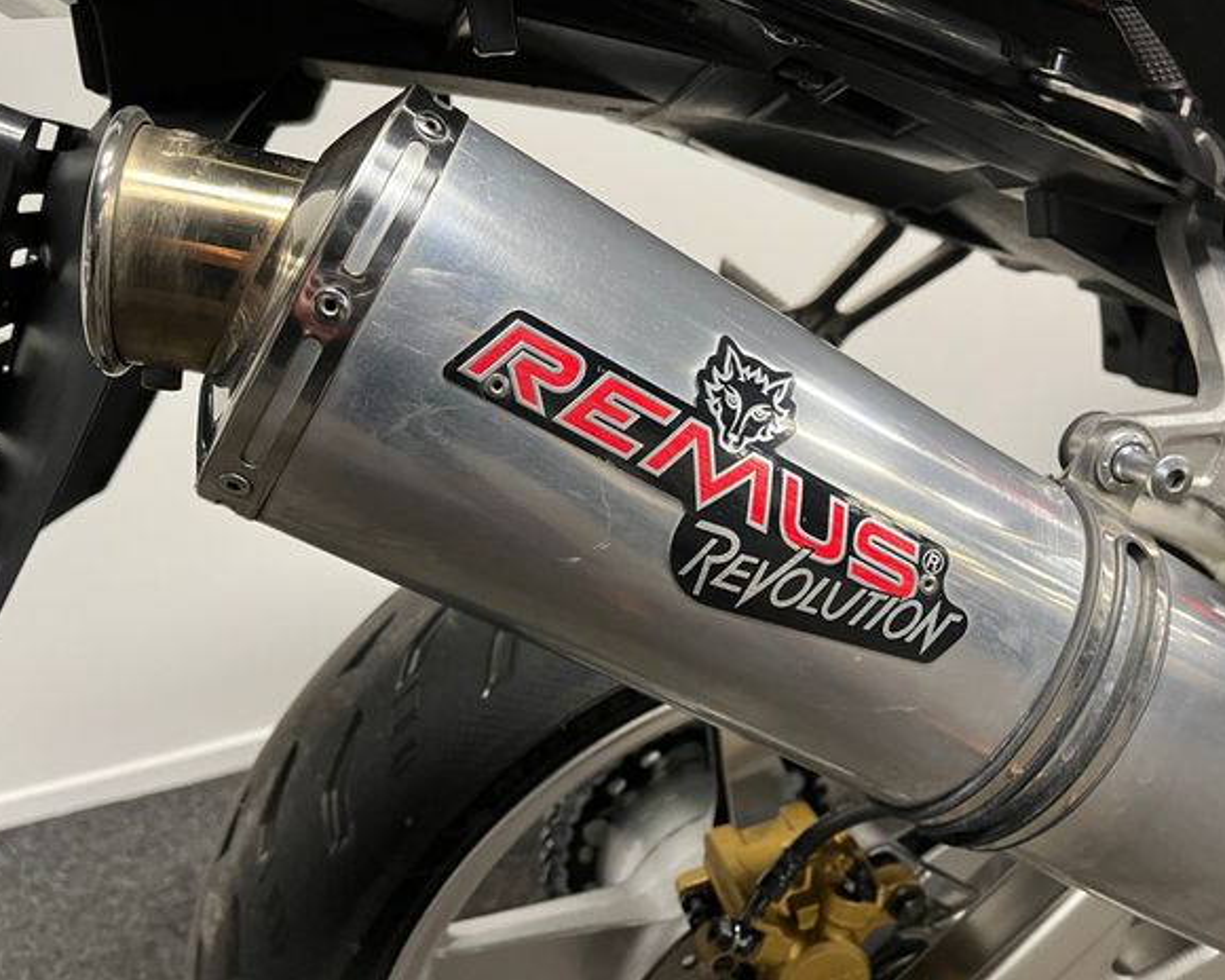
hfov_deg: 62.1
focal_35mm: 28
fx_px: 1015
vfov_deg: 51.5
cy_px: 490
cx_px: 661
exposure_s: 1/50
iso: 200
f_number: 1.6
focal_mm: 5.1
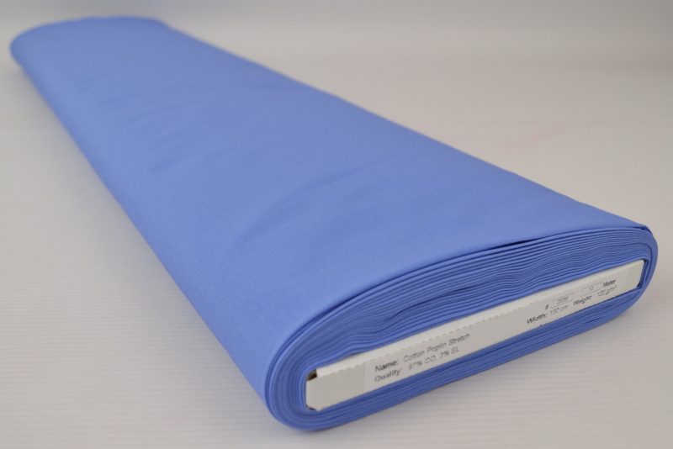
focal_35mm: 36
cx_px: 336
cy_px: 224
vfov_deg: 36.9
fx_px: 673
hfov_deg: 53.1
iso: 100
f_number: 5.6
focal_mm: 24
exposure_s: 1/60
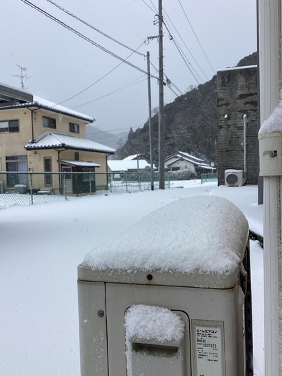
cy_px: 196
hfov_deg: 38.6
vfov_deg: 50.1
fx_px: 402
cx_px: 125
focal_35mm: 37
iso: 25
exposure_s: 1/570
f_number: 2.4
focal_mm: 3.3
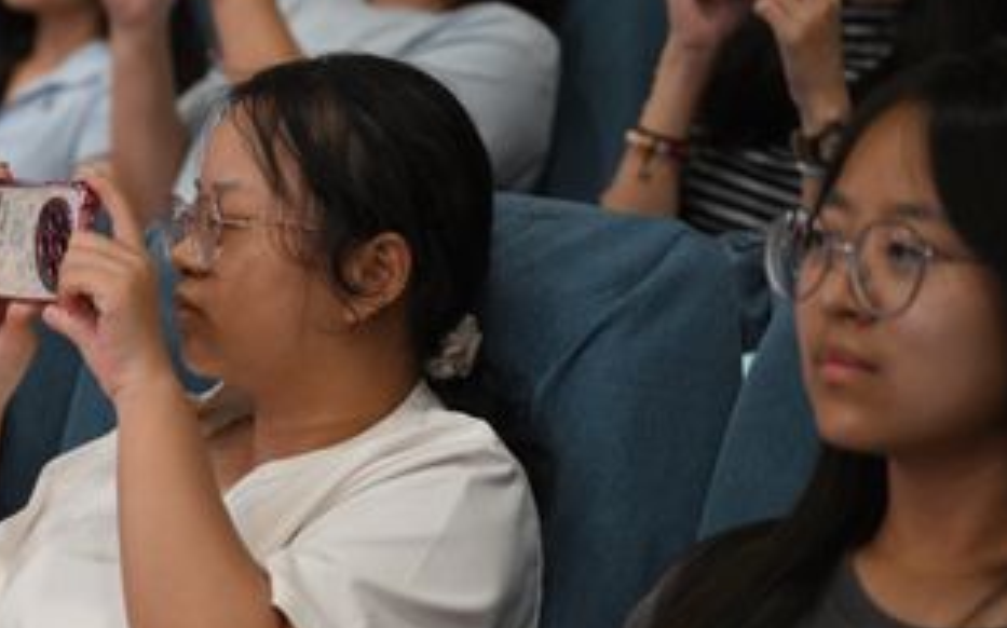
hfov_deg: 15.8
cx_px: 16
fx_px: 3566
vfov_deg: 10.1
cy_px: 455
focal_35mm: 130
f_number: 2.8
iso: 1000
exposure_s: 1/100
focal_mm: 62
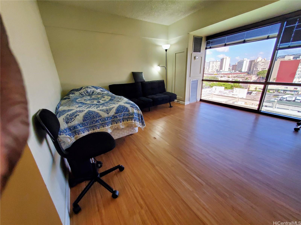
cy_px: 112
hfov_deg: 106.2
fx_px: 113
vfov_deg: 89.9
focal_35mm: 13
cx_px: 150
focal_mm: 1.8
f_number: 2.2
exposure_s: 1/59
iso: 250
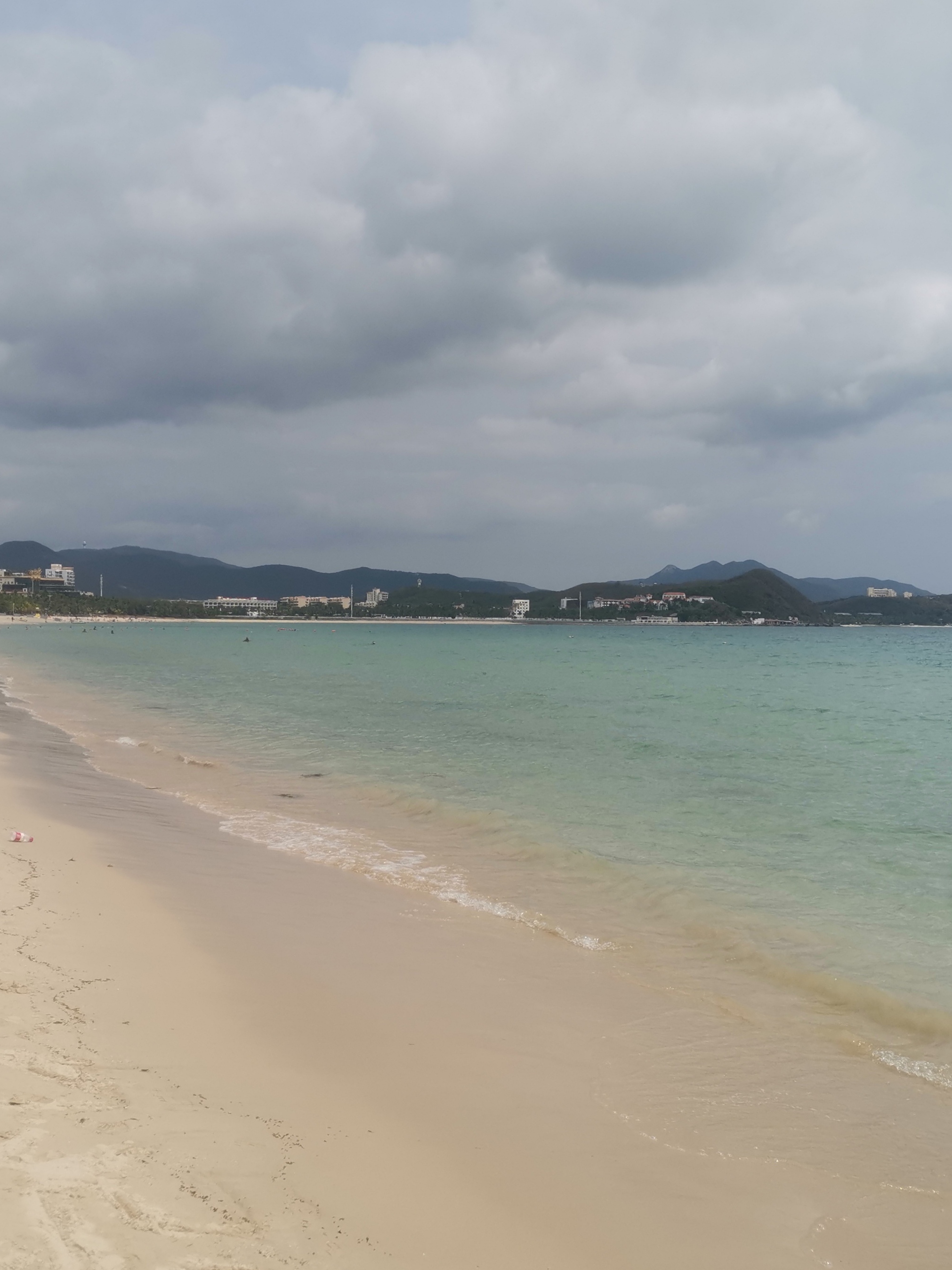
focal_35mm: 35
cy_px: 634
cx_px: 449
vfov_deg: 52.6
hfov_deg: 40.7
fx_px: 1283
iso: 50
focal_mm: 4.75
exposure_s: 1/4184
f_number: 1.8
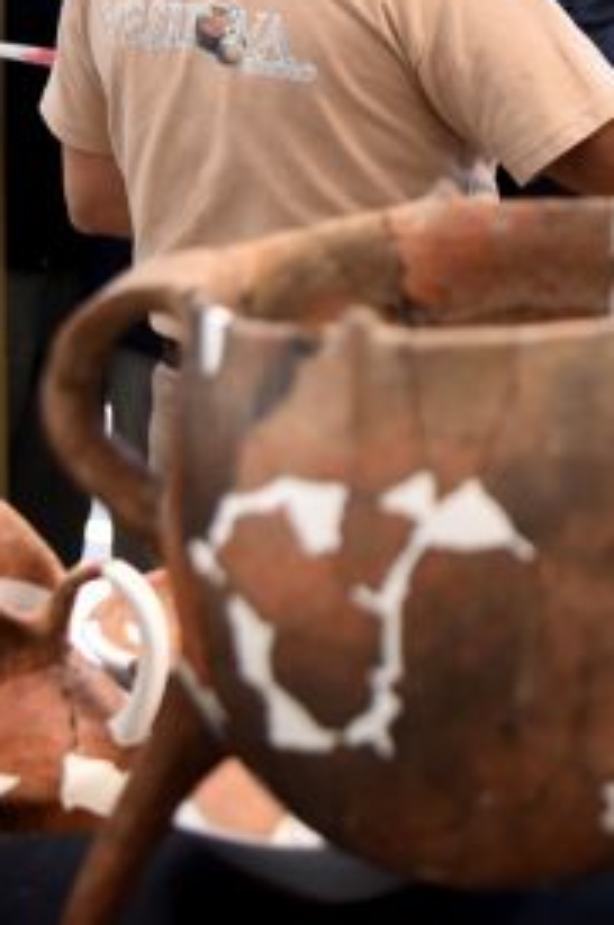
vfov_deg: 16.8
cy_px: -164
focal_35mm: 117
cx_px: 897
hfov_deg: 11.3
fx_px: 3001
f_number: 2.8
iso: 400
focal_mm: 32
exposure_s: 1/640
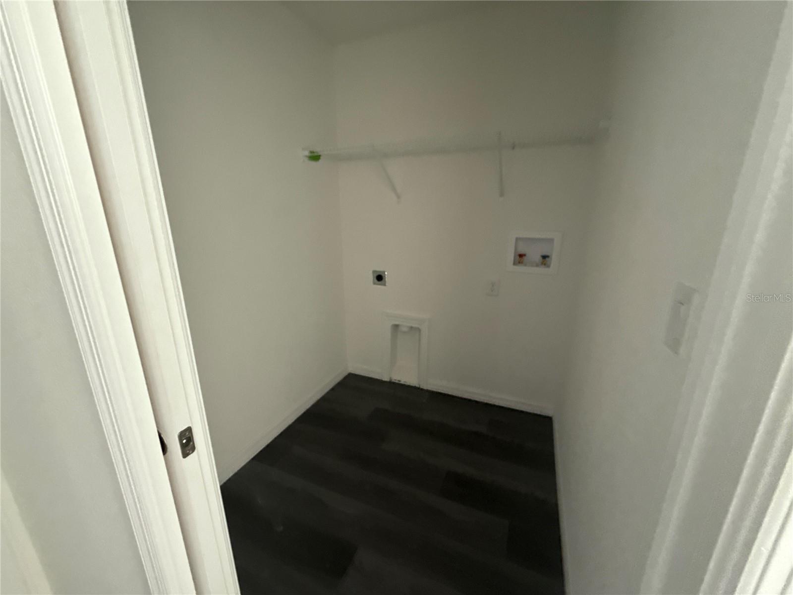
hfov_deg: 102.1
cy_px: 298
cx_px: 396
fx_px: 321
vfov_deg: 85.7
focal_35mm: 14
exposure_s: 1/60
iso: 1250
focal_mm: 2.22
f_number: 2.2
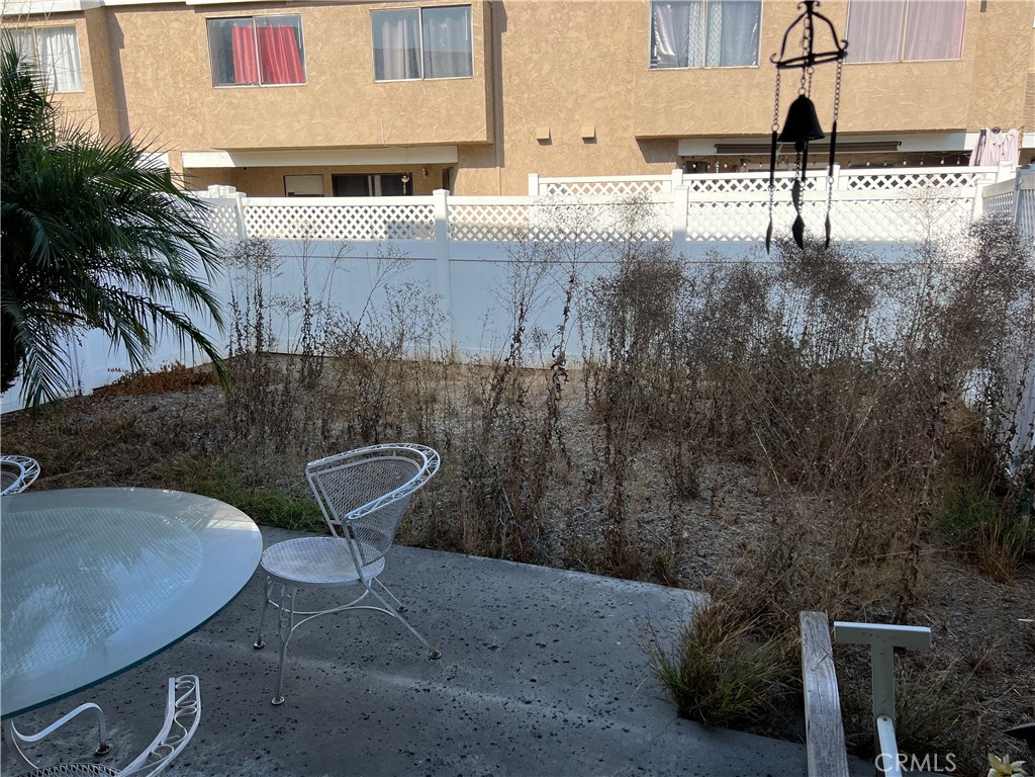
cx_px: 518
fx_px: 777
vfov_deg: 53.1
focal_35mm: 26
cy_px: 388
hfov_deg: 67.3
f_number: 1.5
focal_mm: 5.7
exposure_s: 1/1698
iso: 50
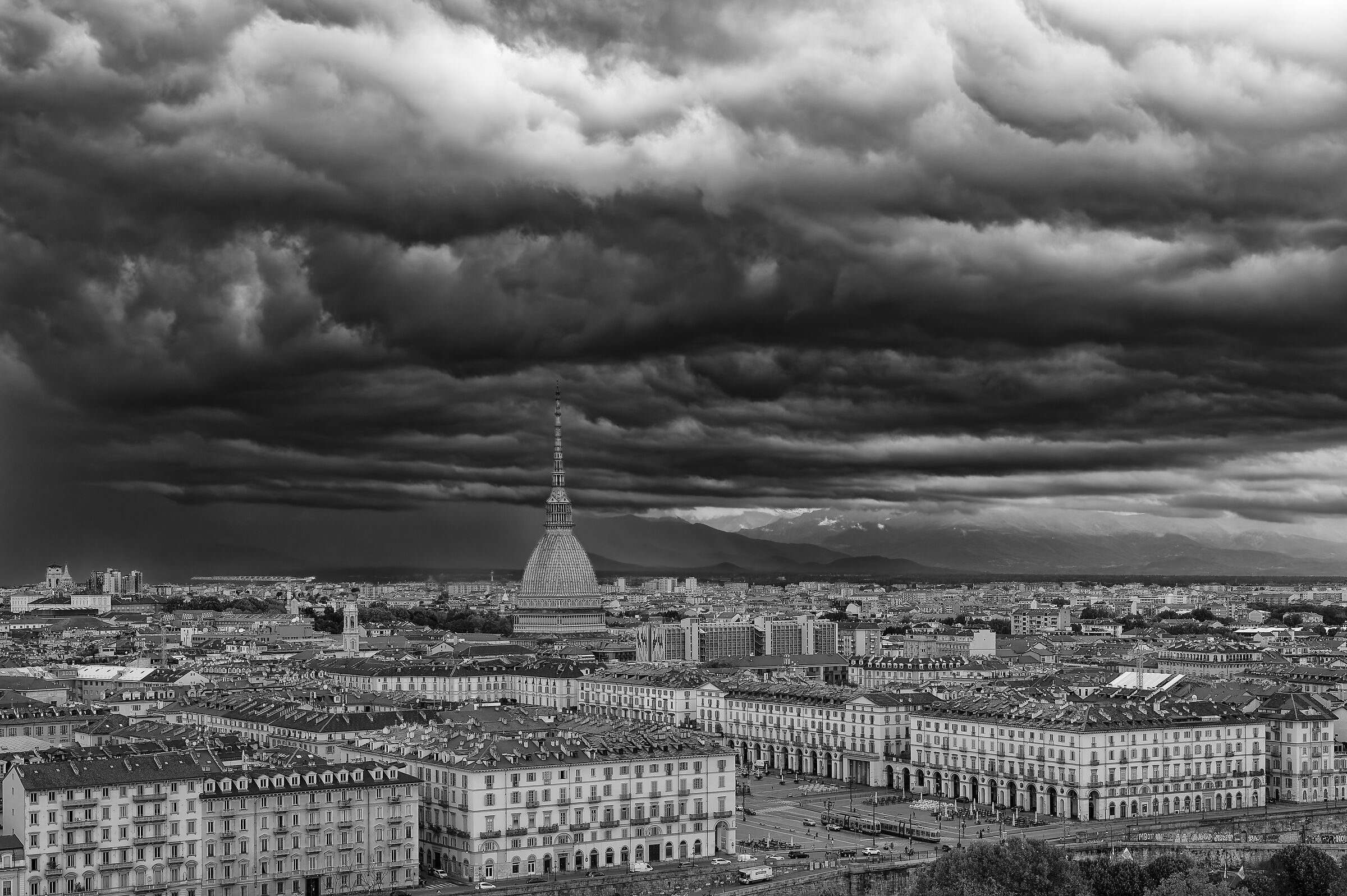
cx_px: 674
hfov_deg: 39.6
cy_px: 448
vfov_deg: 27.0
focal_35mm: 50
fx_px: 1870
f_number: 7.1
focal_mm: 50
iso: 560
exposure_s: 1/640
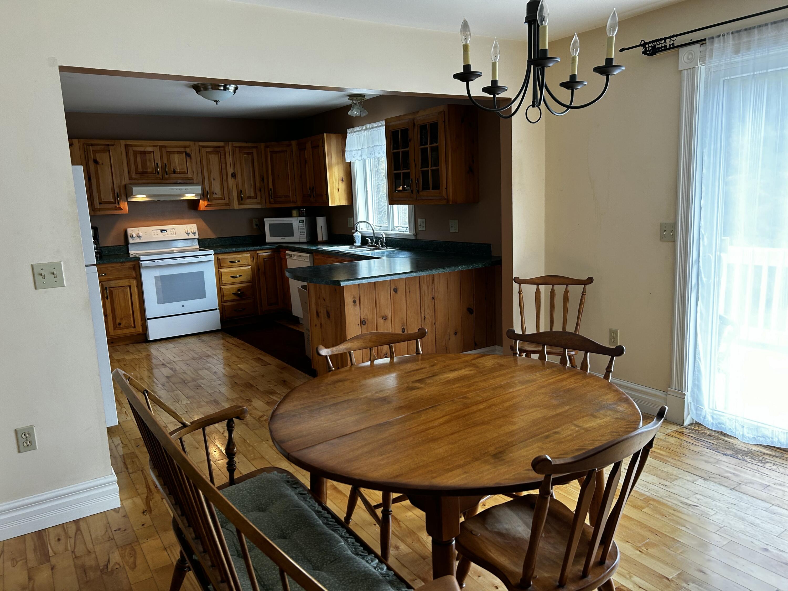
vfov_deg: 53.1
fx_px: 592
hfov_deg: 67.3
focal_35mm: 26
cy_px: 296
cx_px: 394
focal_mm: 5.7
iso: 80
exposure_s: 1/60
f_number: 1.5
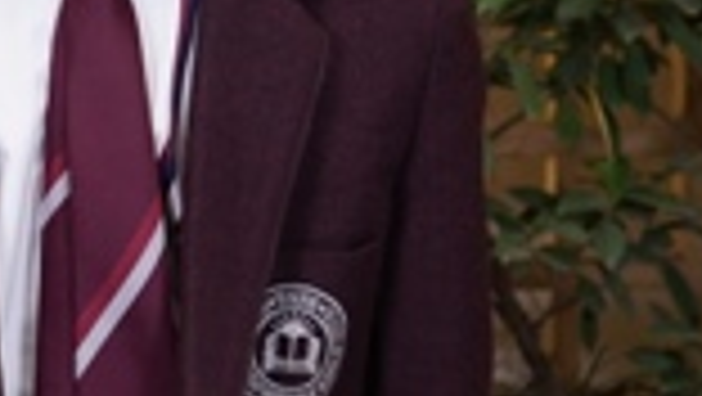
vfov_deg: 6.9
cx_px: 135
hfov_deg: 12.2
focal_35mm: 175
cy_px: -173
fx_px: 3260
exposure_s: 1/80
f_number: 4.5
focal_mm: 39
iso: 320
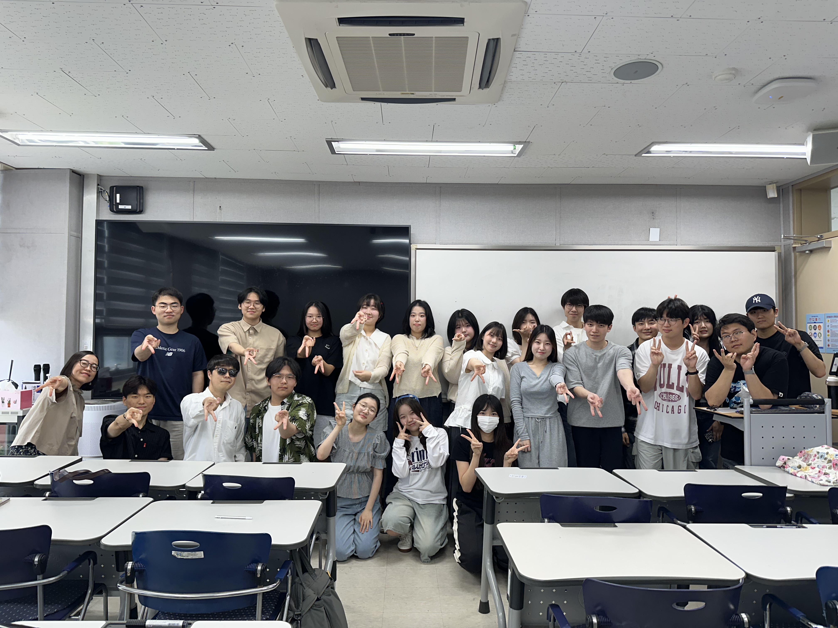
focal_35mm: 24
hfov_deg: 71.6
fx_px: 581
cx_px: 419
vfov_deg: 56.8
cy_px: 314
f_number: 1.78
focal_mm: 6.86
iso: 125
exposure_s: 1/120
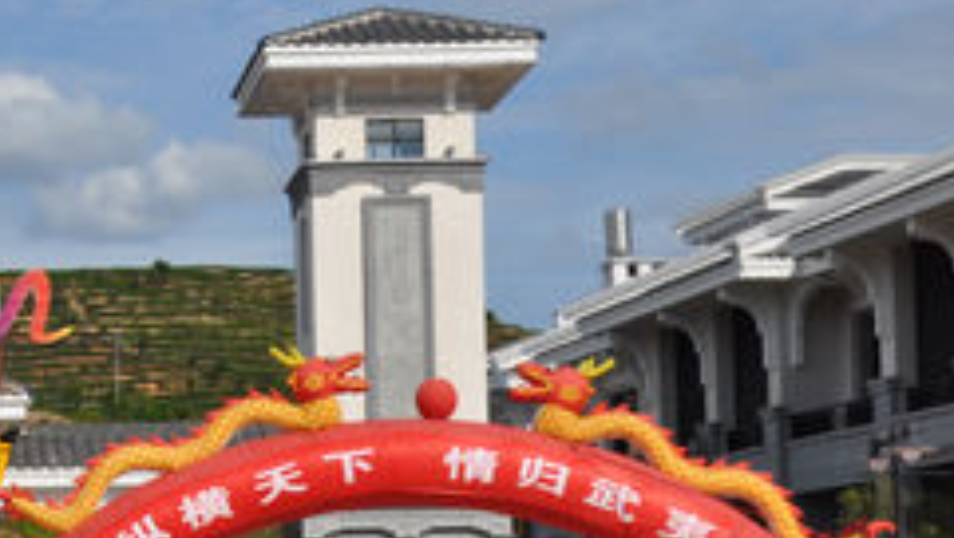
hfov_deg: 16.5
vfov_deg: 9.7
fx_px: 3164
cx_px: -162
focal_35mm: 125
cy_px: 445
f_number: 11
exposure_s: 1/500
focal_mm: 32
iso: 200
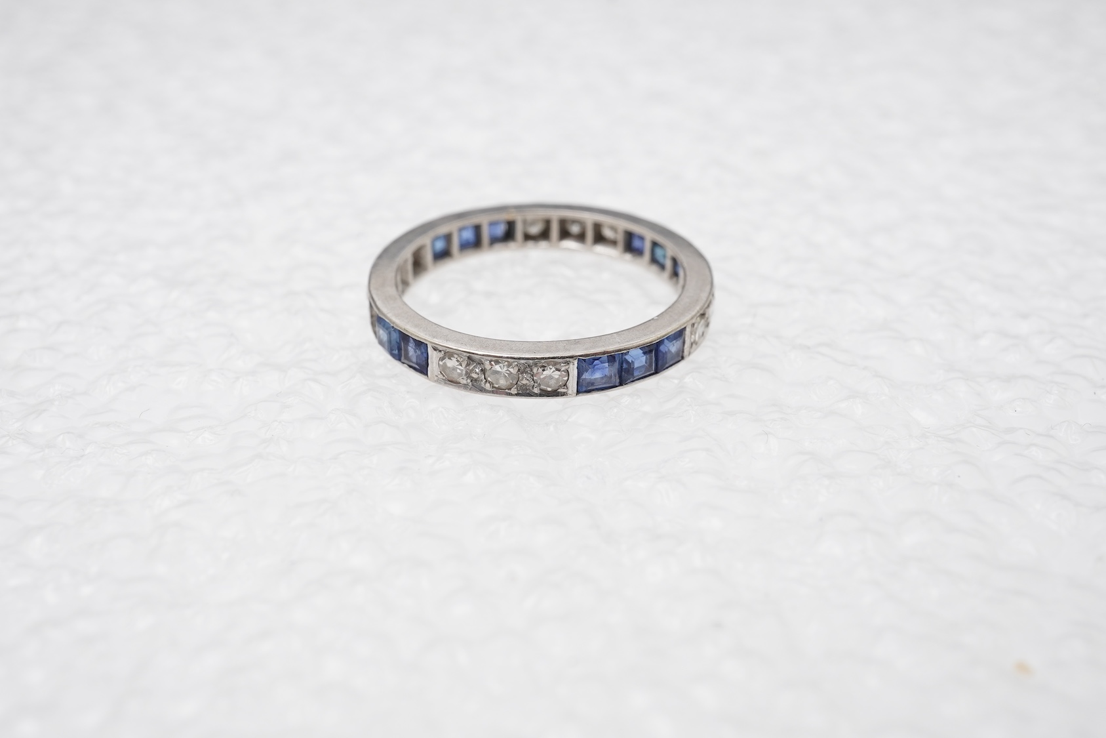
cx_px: 553
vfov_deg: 29.9
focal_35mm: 45
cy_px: 369
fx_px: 1383
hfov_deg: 43.6
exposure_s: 1/125
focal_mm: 30
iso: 400
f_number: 18
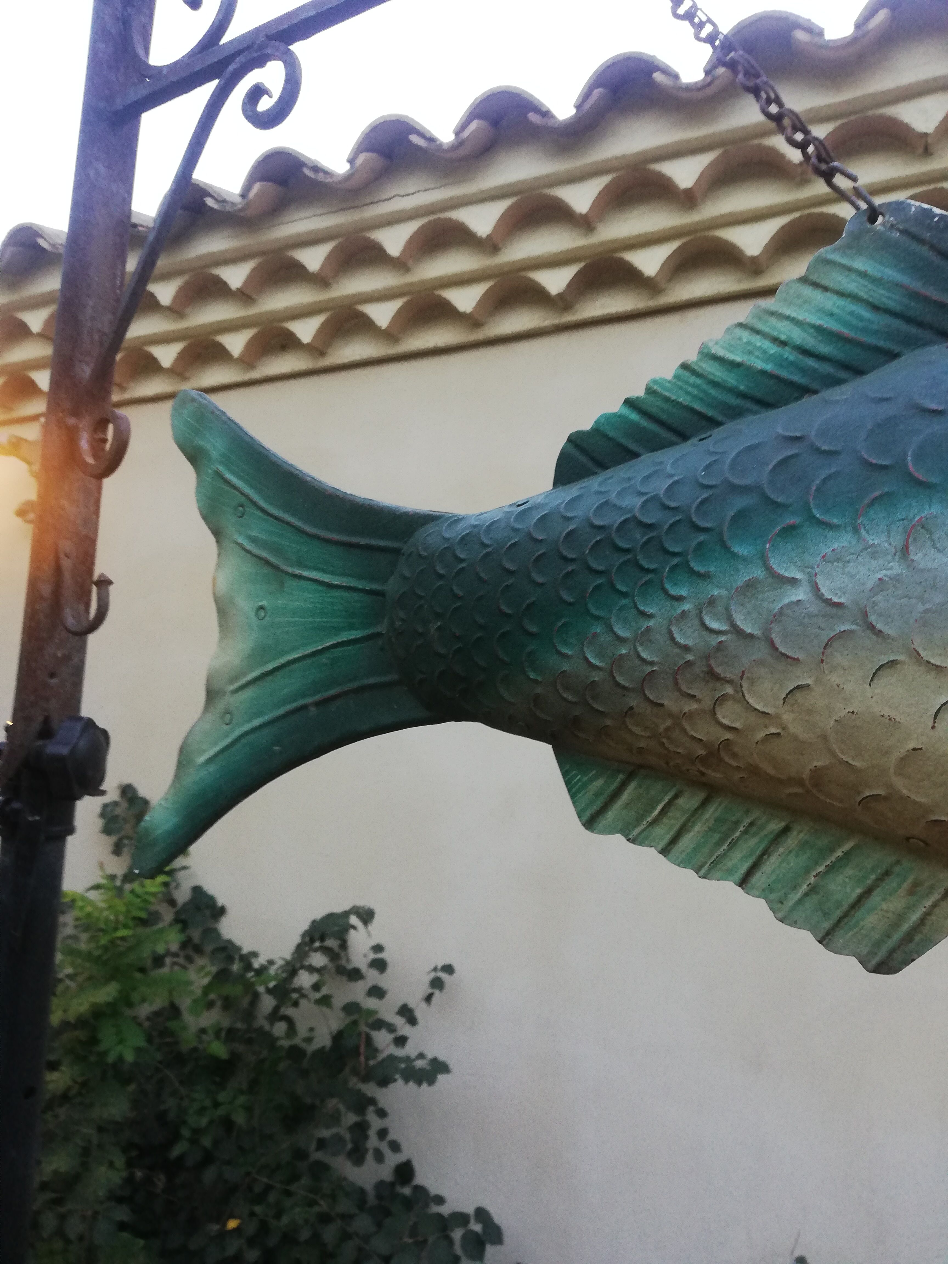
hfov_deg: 53.1
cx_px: 474
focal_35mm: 26
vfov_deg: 67.3
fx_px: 949
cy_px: 632
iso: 160
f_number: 2.2
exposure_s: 1/50
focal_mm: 3.81
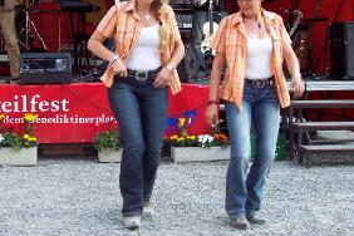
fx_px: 708
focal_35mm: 72
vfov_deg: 18.9
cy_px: 82
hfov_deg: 27.5
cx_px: 73
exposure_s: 1/90
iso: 100
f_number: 3.4
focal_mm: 8
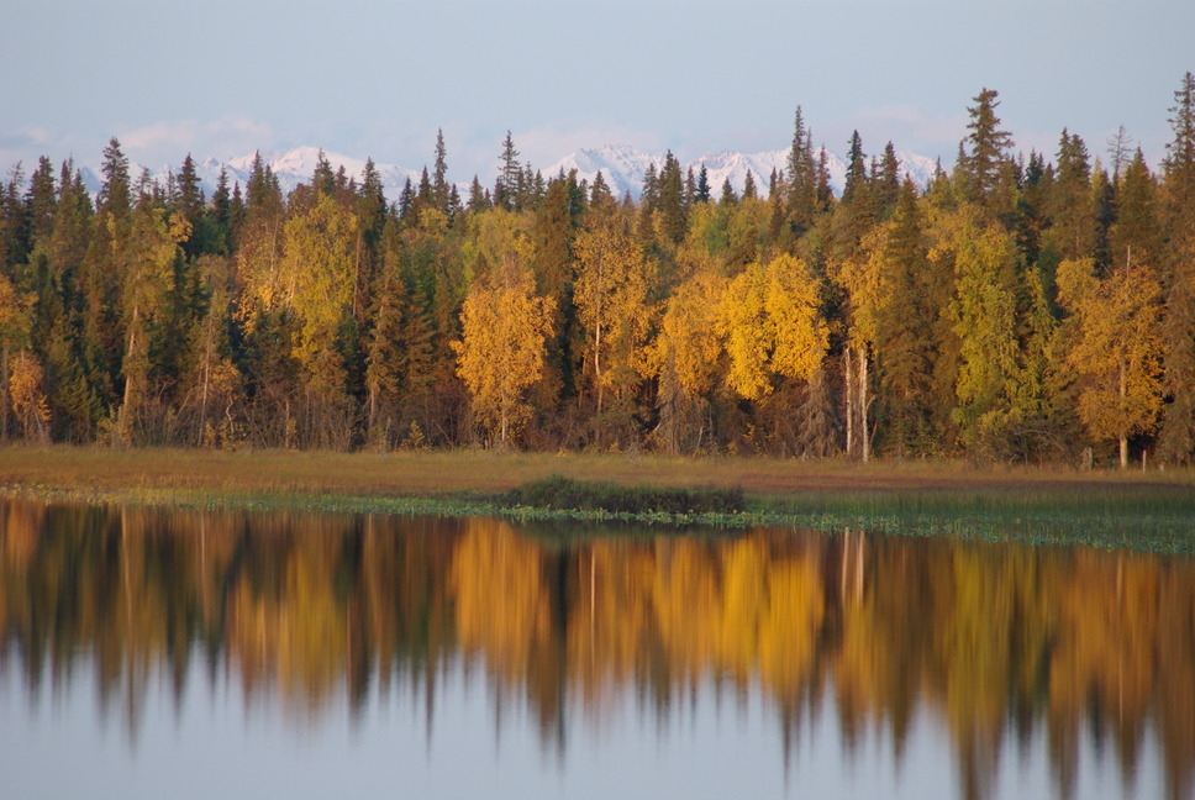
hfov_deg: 7.6
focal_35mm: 270
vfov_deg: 5.1
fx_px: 8973
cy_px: 400
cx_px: 598
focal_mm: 180
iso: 400
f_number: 4.5
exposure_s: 1/125
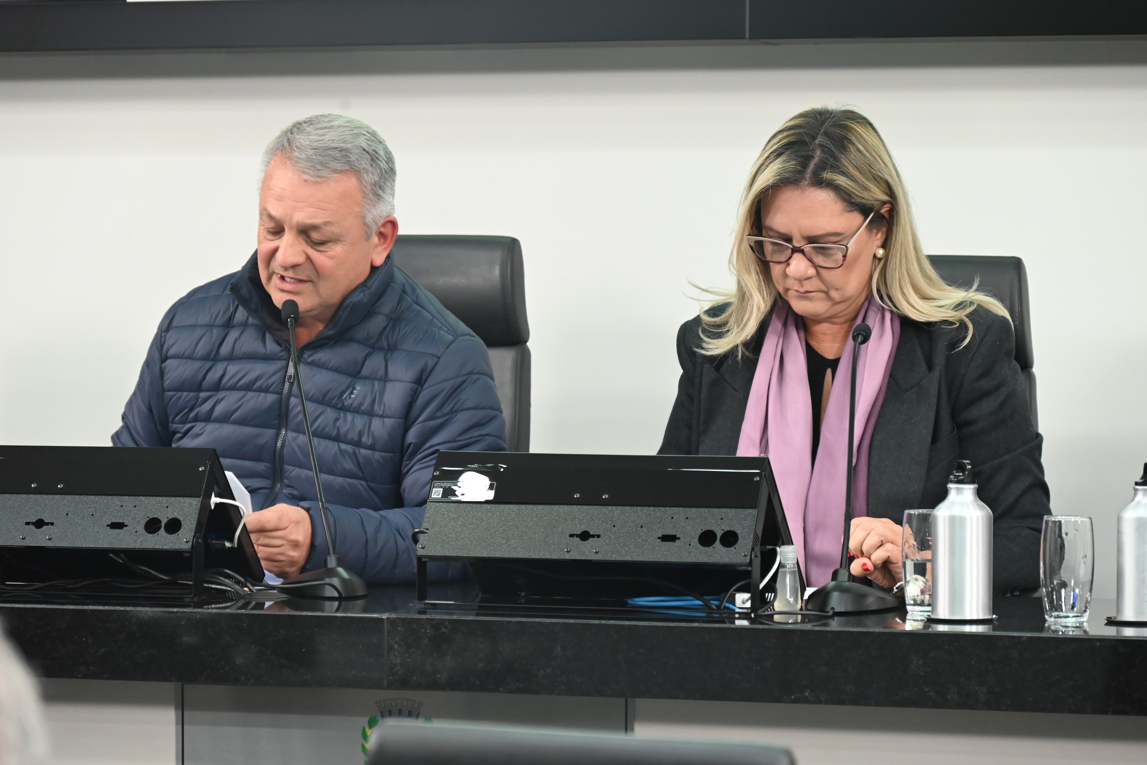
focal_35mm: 135
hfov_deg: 15.2
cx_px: 574
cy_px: 382
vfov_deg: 10.2
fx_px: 4303
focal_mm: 135
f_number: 6.3
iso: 3200
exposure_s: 1/125
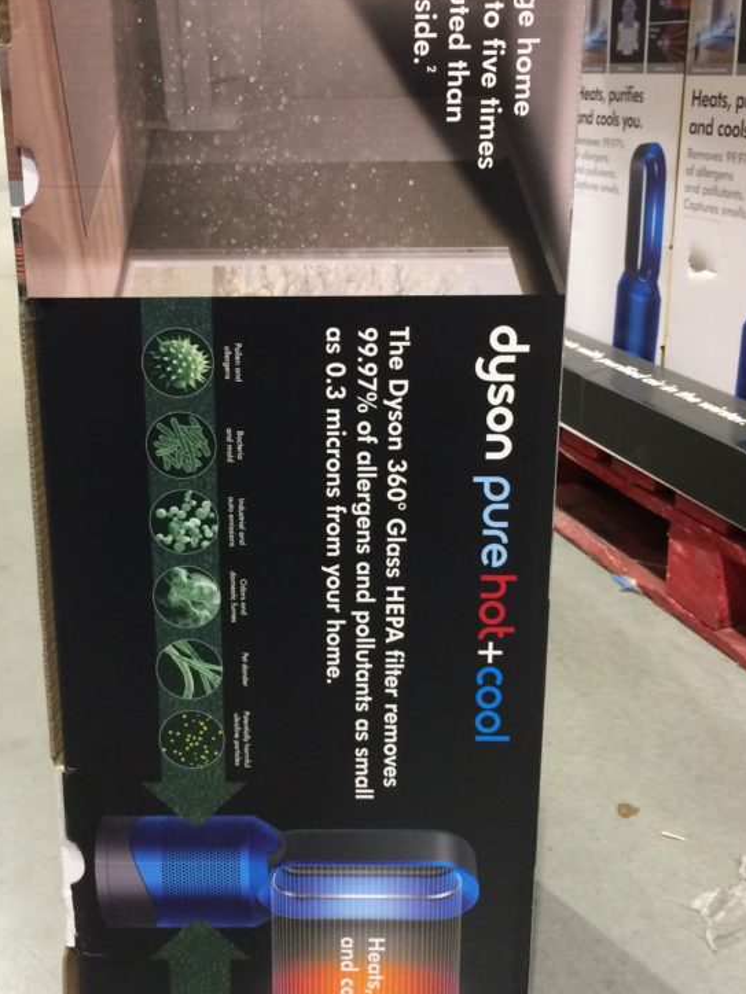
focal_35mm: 41
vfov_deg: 45.6
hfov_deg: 35.0
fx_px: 1178
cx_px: 299
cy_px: 423
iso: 250
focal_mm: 4.15
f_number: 2.2
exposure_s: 1/30
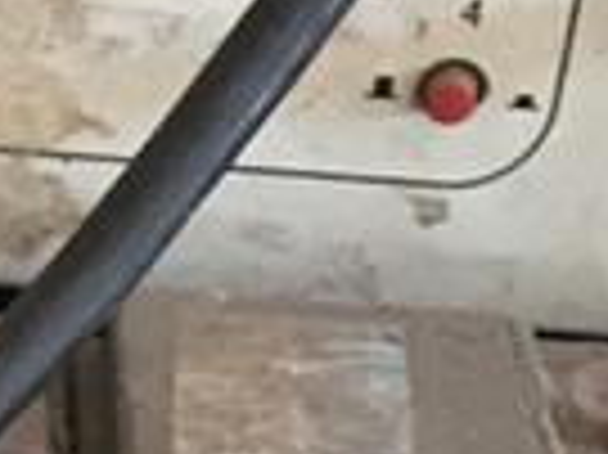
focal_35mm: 220
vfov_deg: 6.5
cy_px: -564
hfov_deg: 7.6
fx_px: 3861
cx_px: -1396
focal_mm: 4.15
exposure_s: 1/33
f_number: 2.2
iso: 100
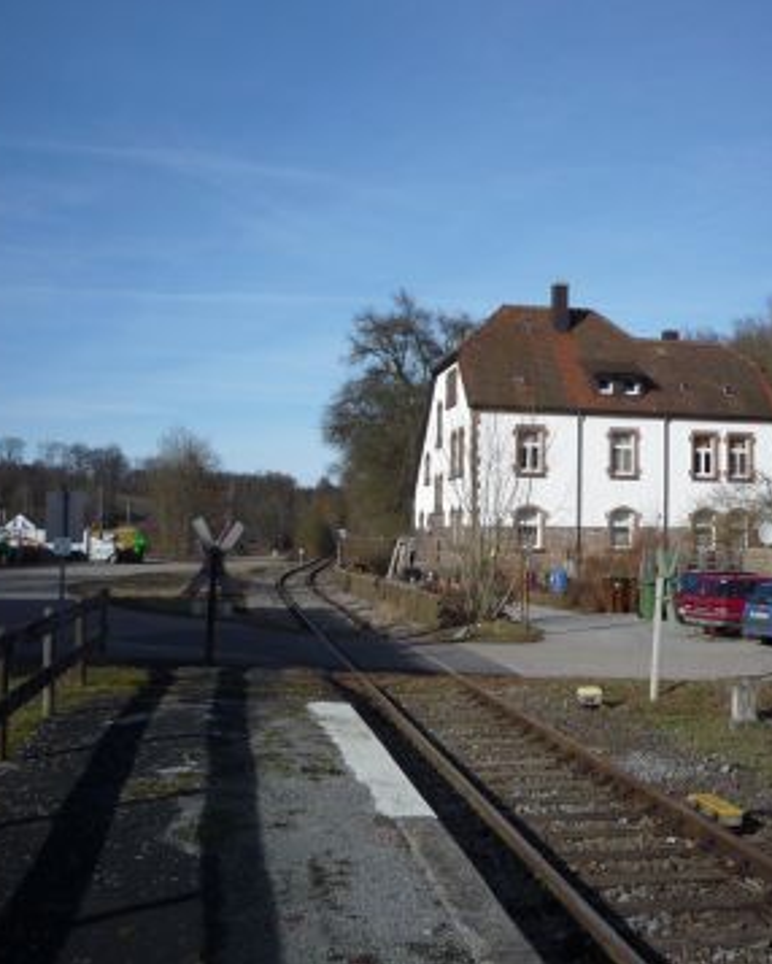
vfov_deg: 43.8
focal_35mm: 42
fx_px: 1199
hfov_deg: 35.3
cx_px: 524
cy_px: 481
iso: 100
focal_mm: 5.2
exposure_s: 1/500
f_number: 5.6
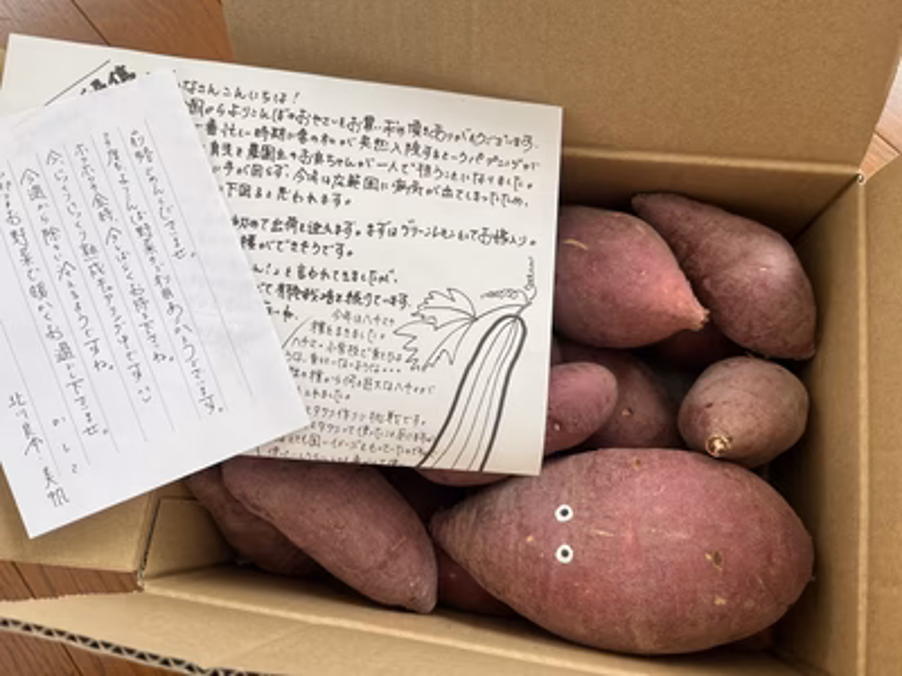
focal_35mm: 26
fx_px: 677
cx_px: 451
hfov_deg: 67.3
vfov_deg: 53.1
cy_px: 338
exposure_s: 1/121
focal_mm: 5.1
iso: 50
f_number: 1.6
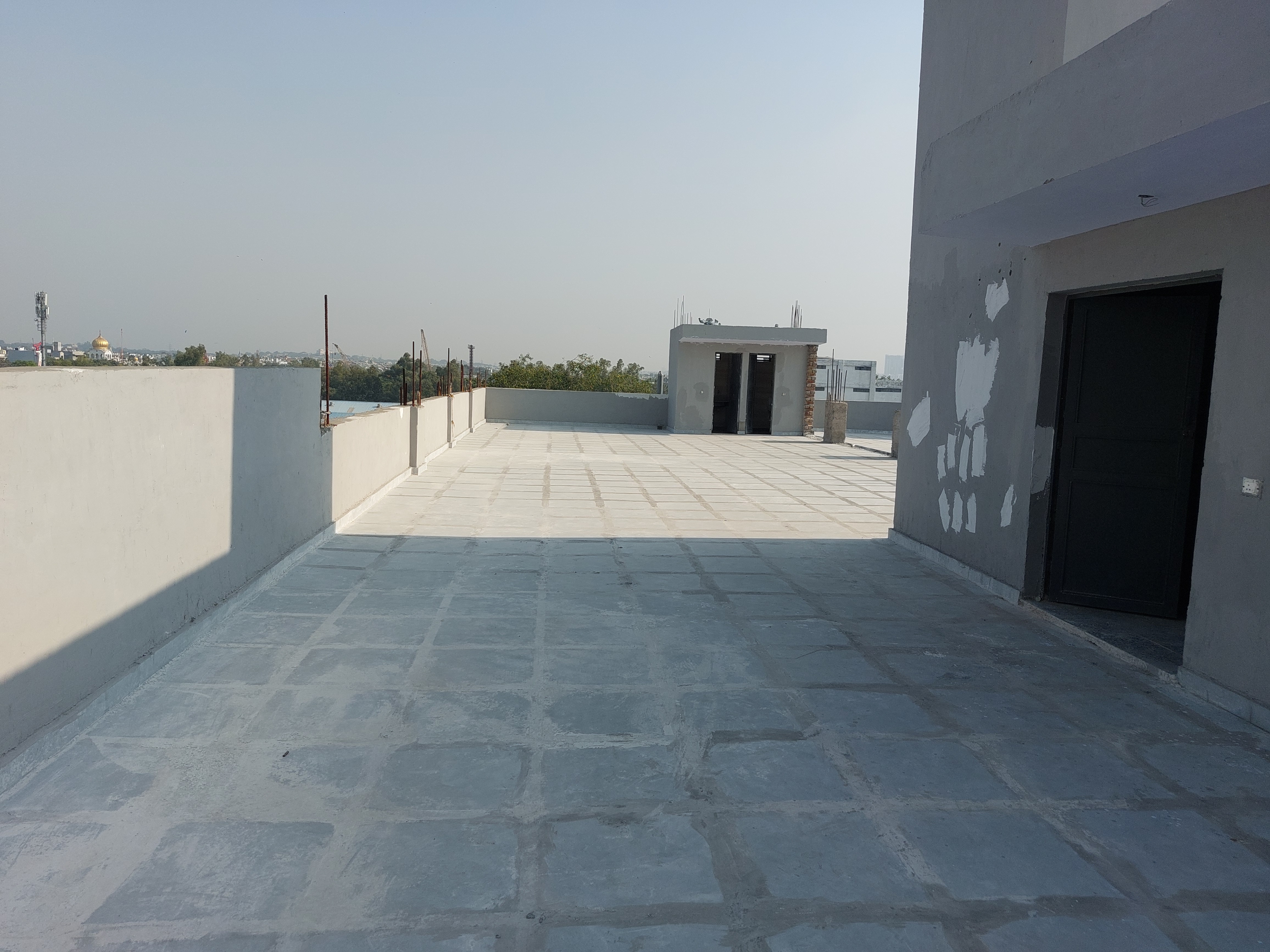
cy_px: 476
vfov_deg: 54.9
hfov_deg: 69.4
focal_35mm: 25
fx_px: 917
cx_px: 635
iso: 25
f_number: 1.8
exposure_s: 1/1317
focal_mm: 5.23
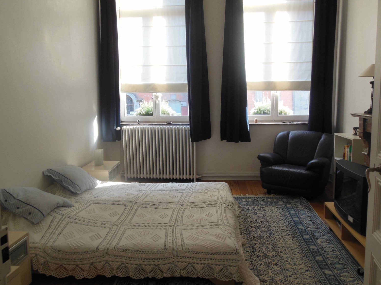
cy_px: 138
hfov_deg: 60.0
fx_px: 330
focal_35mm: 30
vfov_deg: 46.8
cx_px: 185
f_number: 3.3
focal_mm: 5.2
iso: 125
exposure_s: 1/30
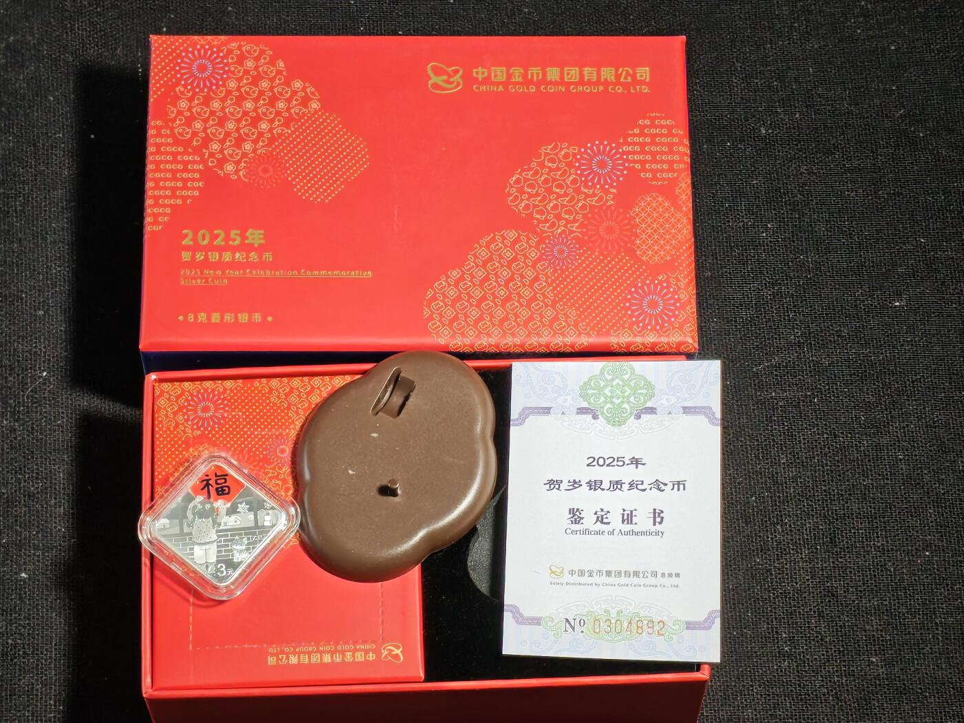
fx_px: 2868
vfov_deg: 14.4
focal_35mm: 103
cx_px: 482
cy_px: 362
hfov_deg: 19.1
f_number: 1.5
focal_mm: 4.94
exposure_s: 1/310
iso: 50
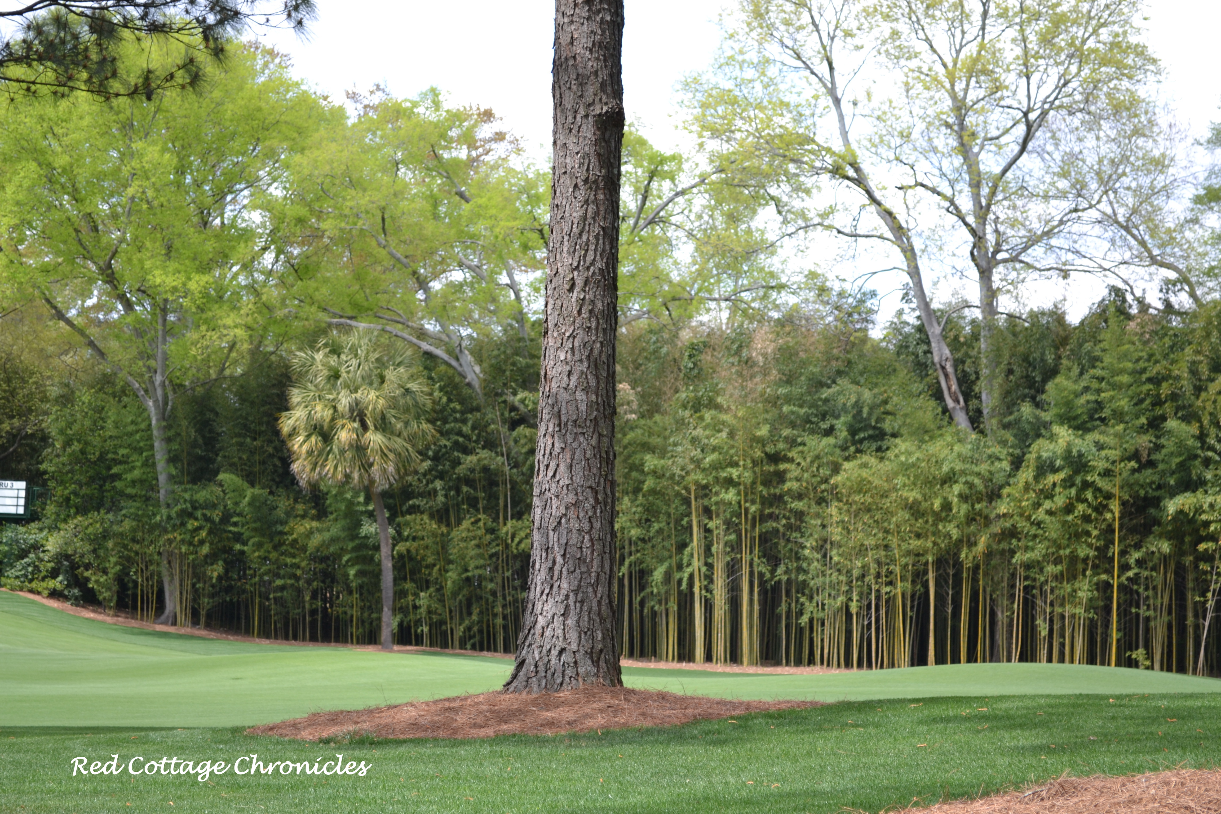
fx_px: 2798
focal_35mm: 82
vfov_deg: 16.6
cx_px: 610
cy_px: 407
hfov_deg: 24.6
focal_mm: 55
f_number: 5.6
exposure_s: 1/125
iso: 125
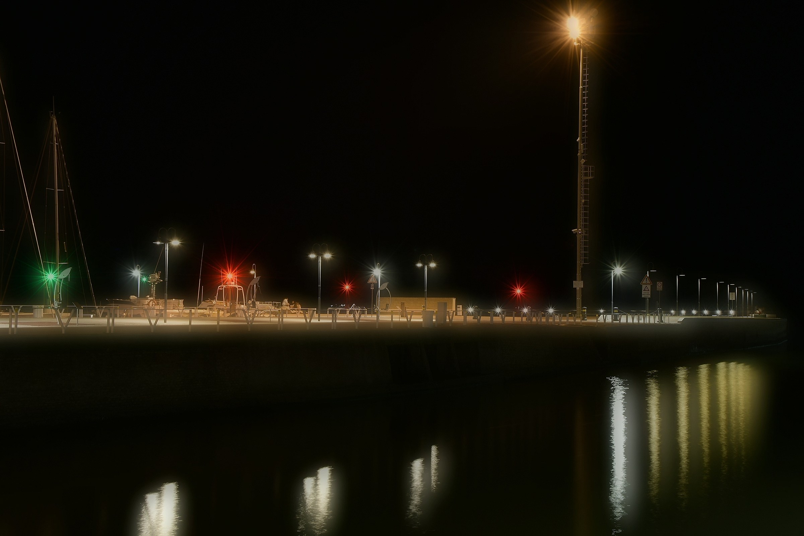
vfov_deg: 25.8
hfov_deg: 37.9
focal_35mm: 52
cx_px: 402
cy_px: 268
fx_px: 1172
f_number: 11
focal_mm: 35
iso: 100
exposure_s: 42
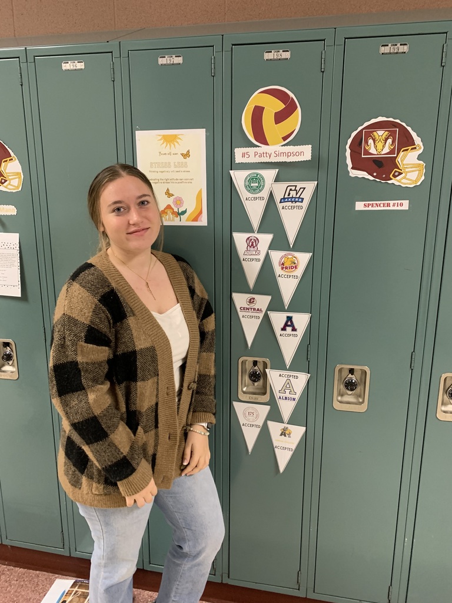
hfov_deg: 53.1
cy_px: 302
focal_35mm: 26
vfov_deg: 67.3
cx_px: 226
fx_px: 453
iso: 250
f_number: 1.8
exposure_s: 1/40
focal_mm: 4.25
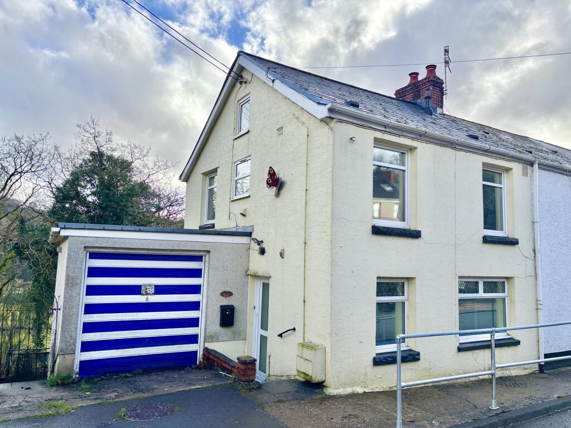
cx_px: 286
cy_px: 214
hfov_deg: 67.3
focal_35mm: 26
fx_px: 429
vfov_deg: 53.1
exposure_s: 1/1912
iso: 50
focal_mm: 5.96
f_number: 1.6
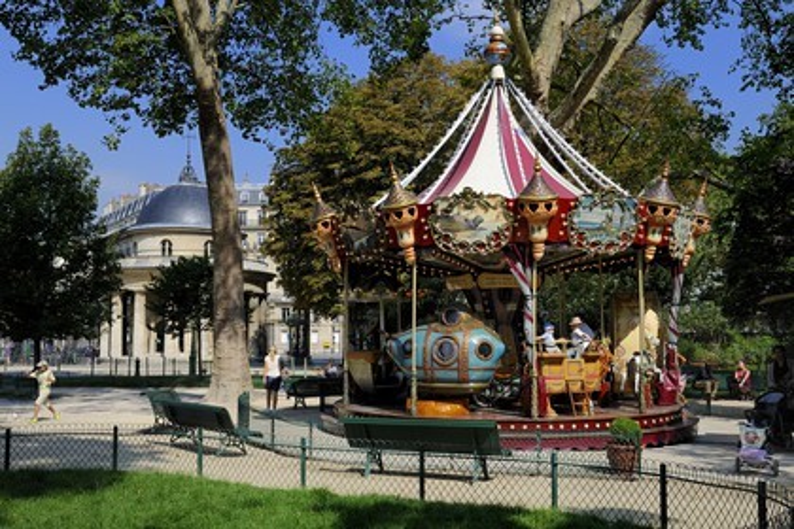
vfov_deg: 37.9
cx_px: 397
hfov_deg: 54.4
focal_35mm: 35
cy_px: 264
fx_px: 772
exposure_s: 1/250
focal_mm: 35
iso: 200
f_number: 10
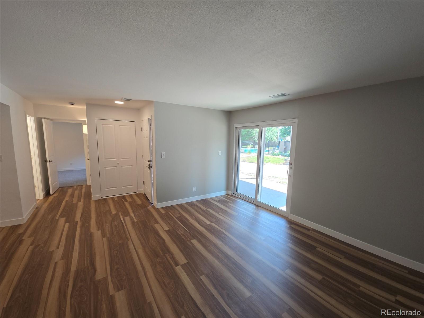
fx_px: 159
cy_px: 159
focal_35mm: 13
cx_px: 212
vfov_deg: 89.9
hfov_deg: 106.2
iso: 80
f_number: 2.2
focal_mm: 2.2
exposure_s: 1/60
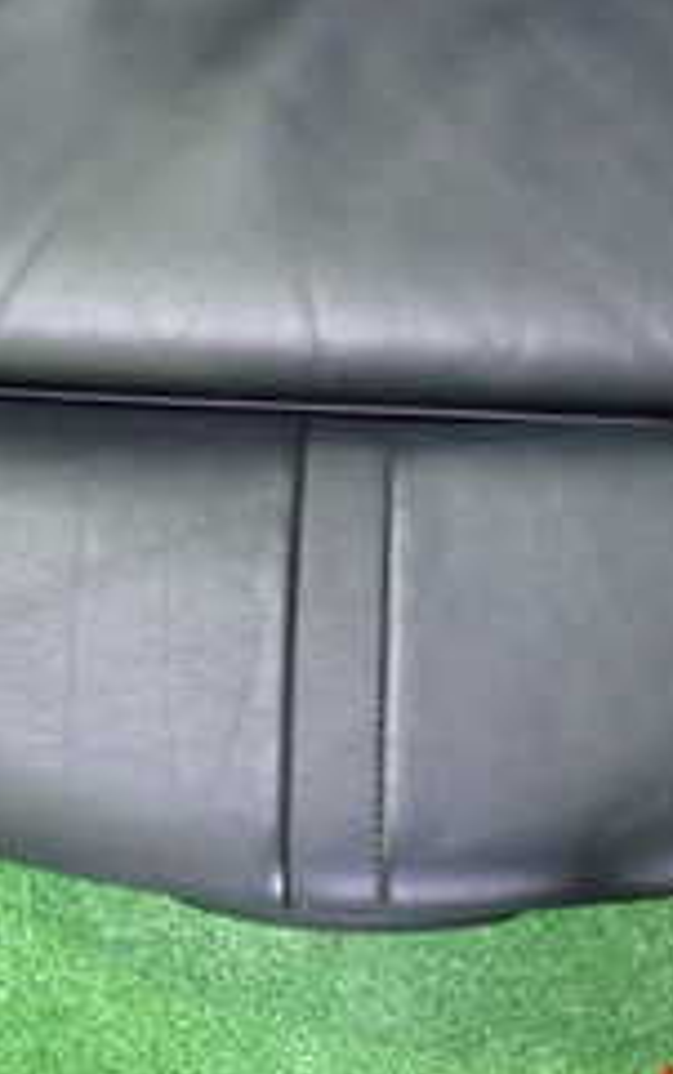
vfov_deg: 30.1
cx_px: 330
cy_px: 165
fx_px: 1933
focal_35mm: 66
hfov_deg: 19.7
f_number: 2
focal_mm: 4.5
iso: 640
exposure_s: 1/30
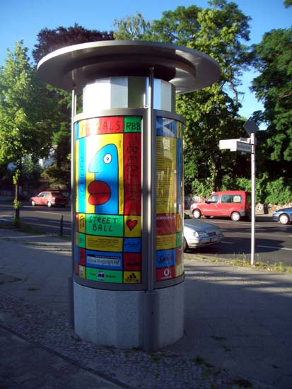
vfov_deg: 52.6
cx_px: 146
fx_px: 393
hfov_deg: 40.7
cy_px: 194
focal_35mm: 35
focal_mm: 5.8
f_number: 2.6
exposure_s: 1/400
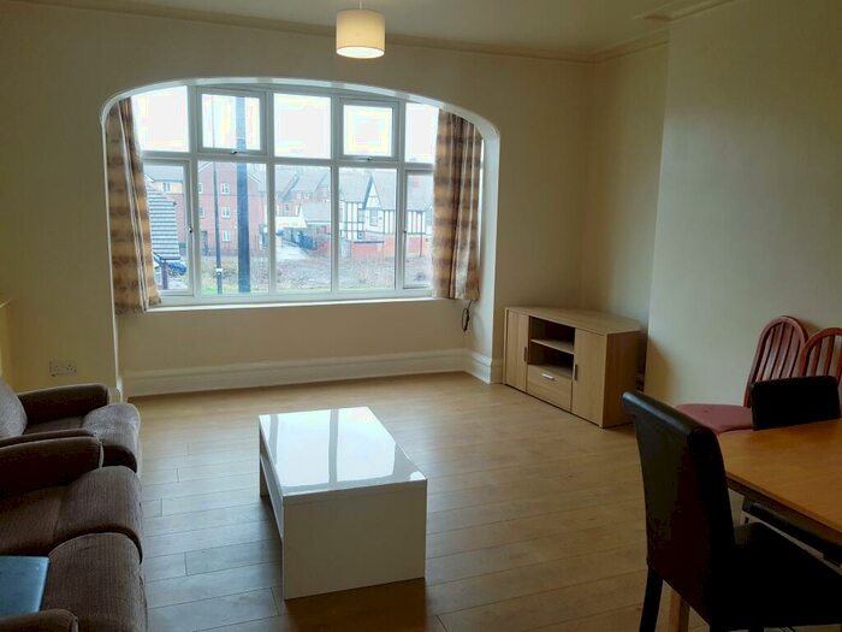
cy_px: 316
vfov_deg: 53.1
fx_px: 632
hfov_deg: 67.3
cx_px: 421
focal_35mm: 26
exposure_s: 1/100
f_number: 1.7
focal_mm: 4.2
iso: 50
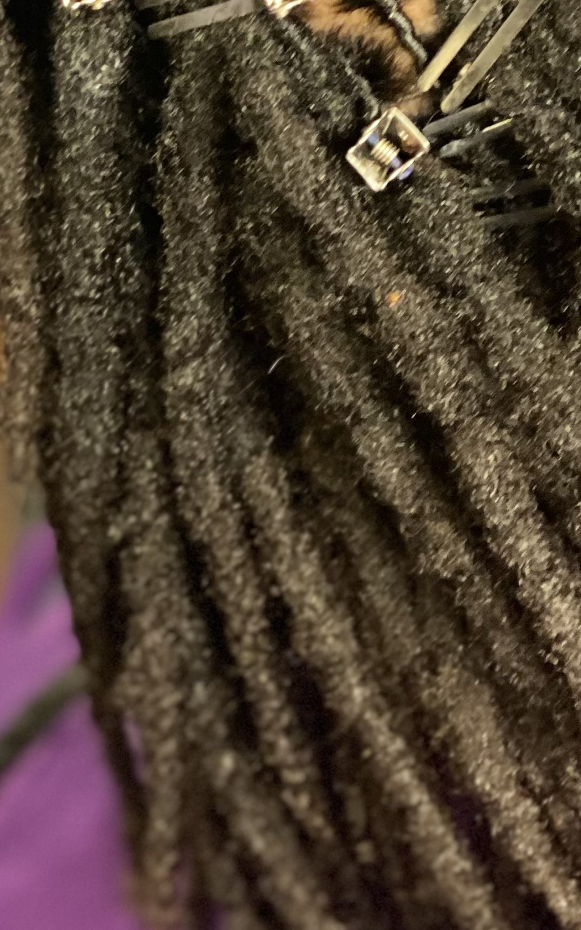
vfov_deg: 13.3
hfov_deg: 8.4
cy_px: 16
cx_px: 382
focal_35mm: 156
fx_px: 3954
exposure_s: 1/24
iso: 400
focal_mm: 6
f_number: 2
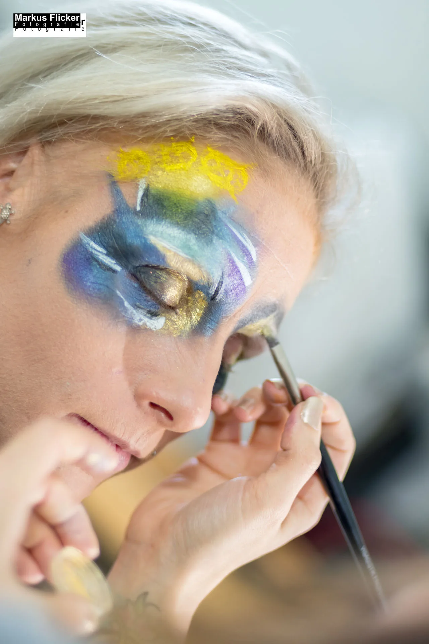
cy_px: 322
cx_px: 214
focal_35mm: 75
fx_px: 1341
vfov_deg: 27.0
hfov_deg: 18.2
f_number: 1.8
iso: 400
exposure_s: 1/125
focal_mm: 50
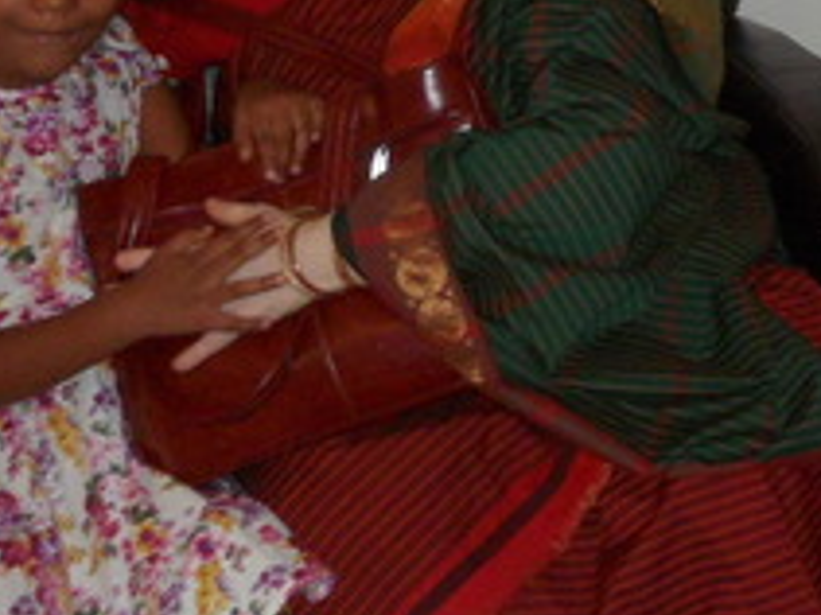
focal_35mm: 82
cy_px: -4
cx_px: 907
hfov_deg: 22.5
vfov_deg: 17.5
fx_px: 1944
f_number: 3.5
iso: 200
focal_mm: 4.9
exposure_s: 1/45
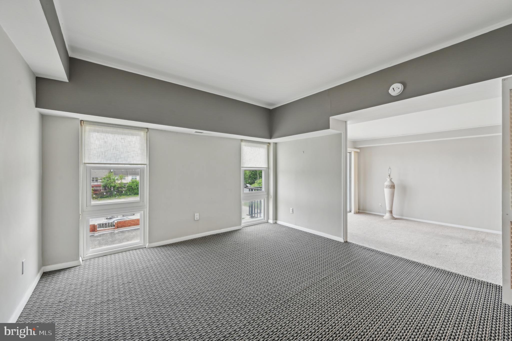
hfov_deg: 104.3
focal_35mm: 14
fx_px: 199
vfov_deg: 81.1
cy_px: 170
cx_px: 256
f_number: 8
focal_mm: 14
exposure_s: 1/25
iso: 100
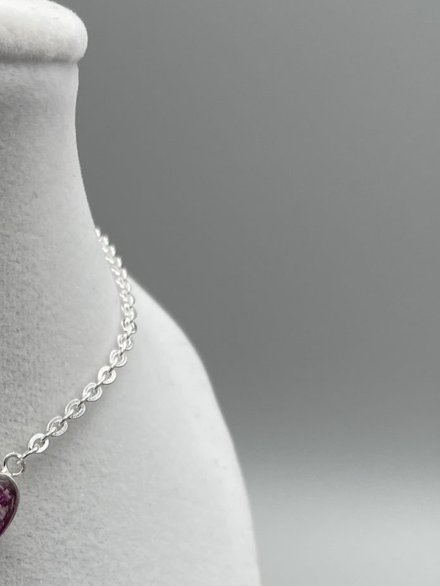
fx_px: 1220
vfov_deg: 25.2
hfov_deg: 19.6
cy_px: 632
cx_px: -36
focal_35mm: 72
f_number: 1.6
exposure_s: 1/471
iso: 50
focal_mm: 4.2
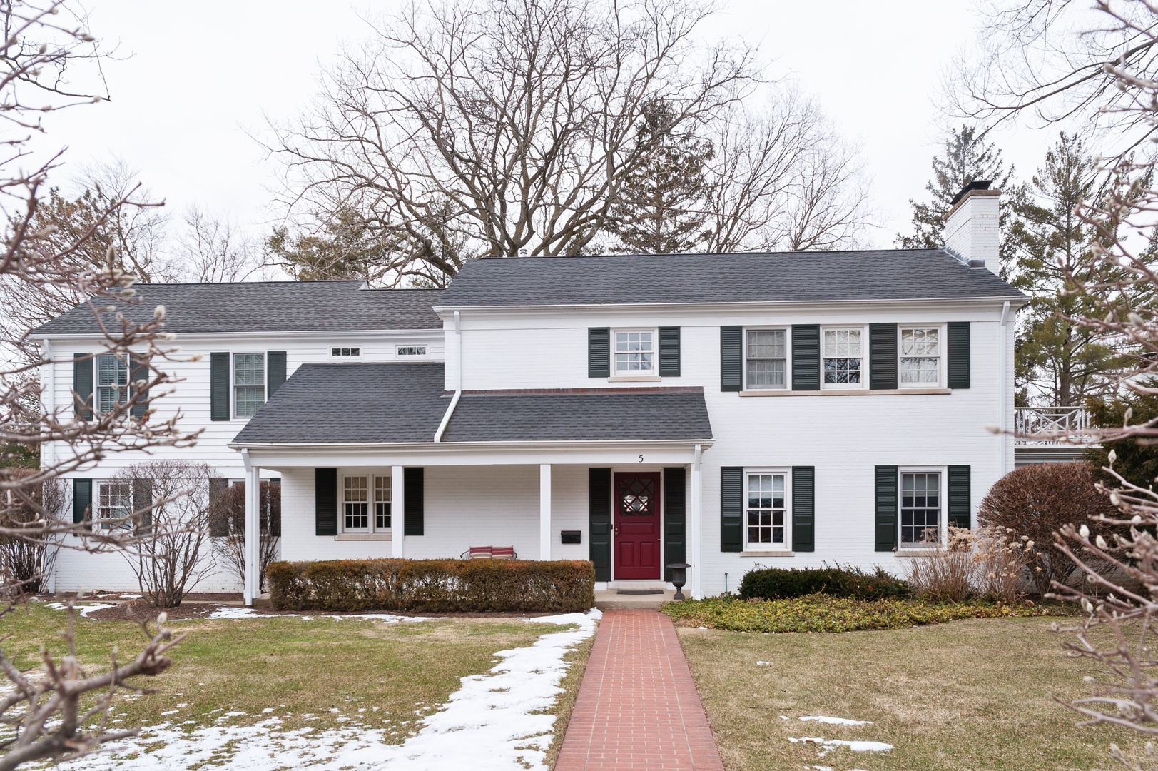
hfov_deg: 73.8
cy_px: 386
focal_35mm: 24
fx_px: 772
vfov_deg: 53.1
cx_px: 579
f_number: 8
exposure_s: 1/250
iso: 200
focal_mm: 24
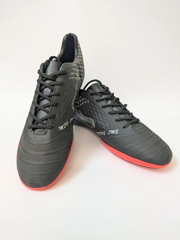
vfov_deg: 69.4
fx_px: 173
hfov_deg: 54.9
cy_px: 120
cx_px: 90
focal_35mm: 25
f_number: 1.89
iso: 205
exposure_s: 1/25
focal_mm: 5.43
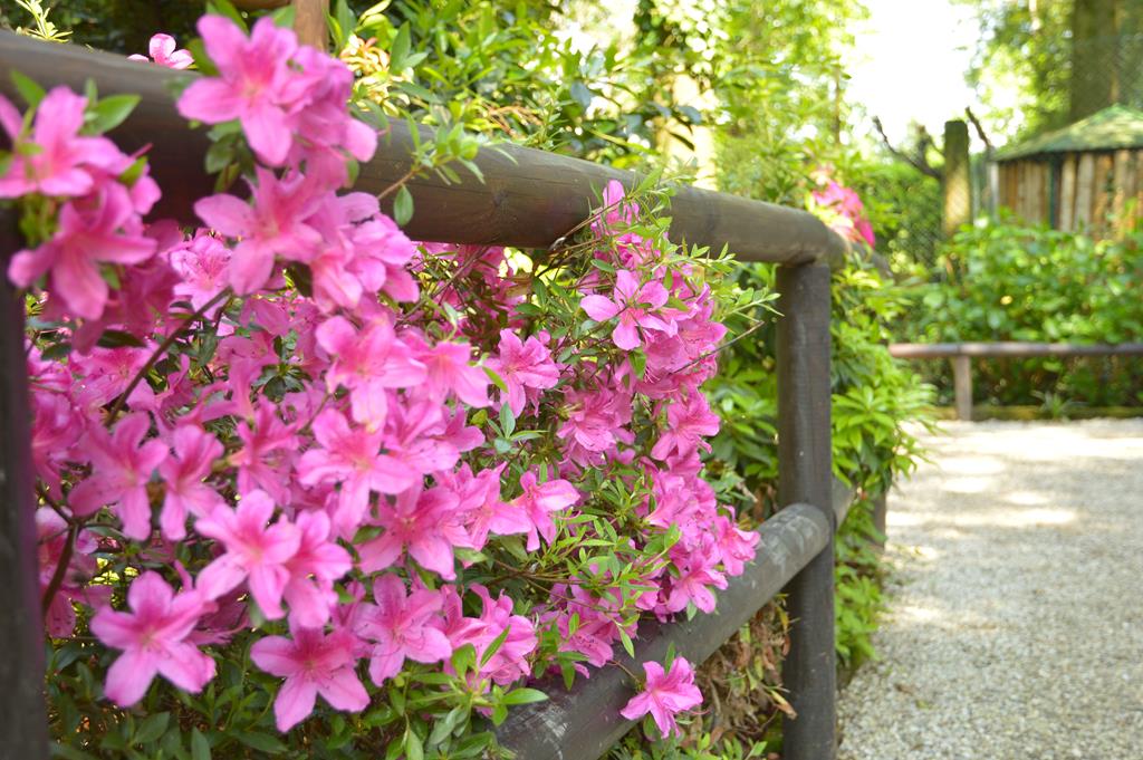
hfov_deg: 49.6
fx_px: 1237
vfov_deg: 34.2
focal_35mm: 39
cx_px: 572
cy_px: 380
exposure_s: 1/40
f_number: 4.2
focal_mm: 26
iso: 200
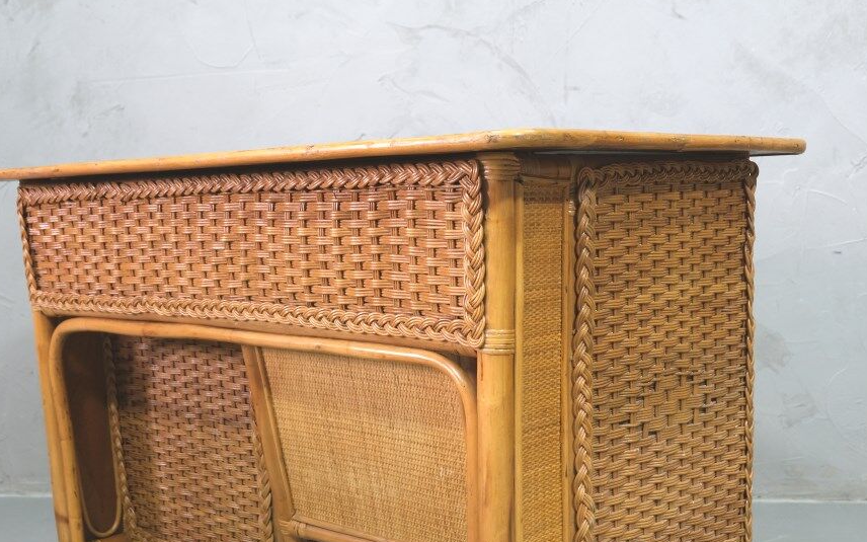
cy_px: 417
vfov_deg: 25.5
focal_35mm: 50
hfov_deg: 40.2
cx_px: 375
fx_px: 1181
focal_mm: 22.3
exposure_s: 1/30
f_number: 3.2
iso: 640
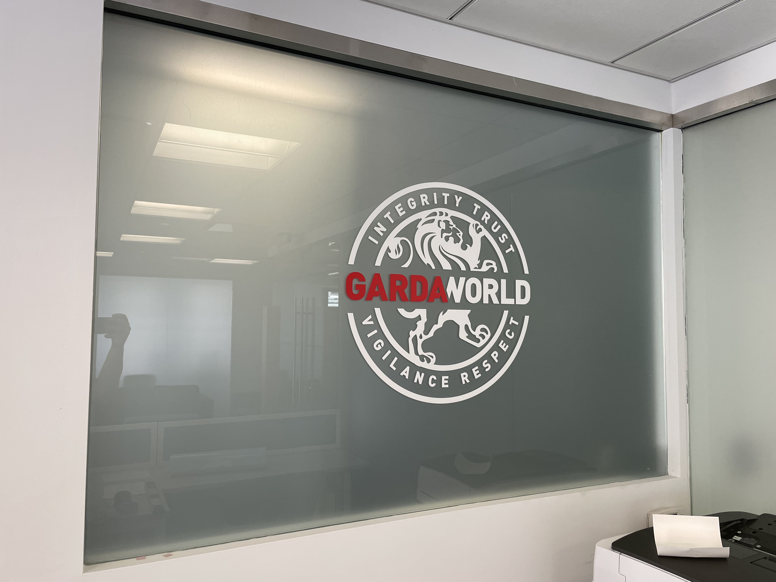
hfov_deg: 67.3
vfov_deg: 53.1
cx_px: 388
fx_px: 583
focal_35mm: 26
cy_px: 291
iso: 100
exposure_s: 1/120
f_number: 1.6
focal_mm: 4.2
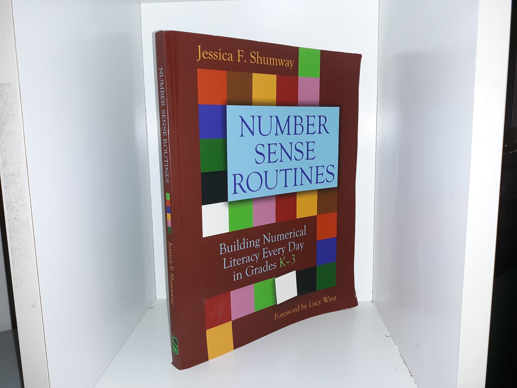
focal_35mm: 28
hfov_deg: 63.4
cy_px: 194
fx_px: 418
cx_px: 258
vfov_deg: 49.7
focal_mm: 3.7
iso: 80
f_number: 1.7
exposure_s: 1/120
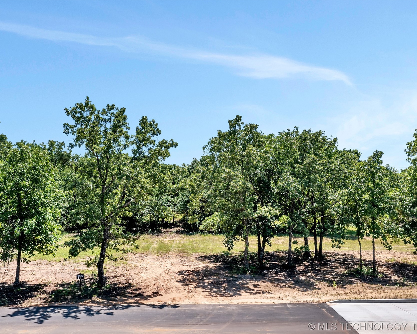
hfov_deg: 55.6
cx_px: 199
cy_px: 167
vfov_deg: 45.8
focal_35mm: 32
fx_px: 395
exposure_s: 1/800
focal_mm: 10.26
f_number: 5.6
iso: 100
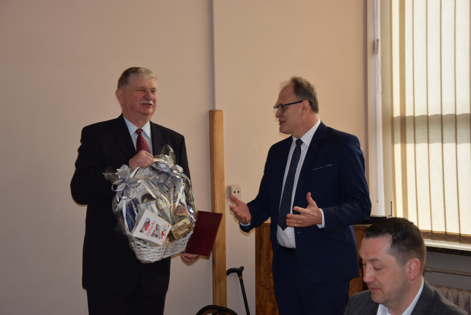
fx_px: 982
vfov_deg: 18.2
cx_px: 236
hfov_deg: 27.0
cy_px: 158
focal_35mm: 75
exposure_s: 1/125
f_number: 5.6
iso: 110
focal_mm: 50
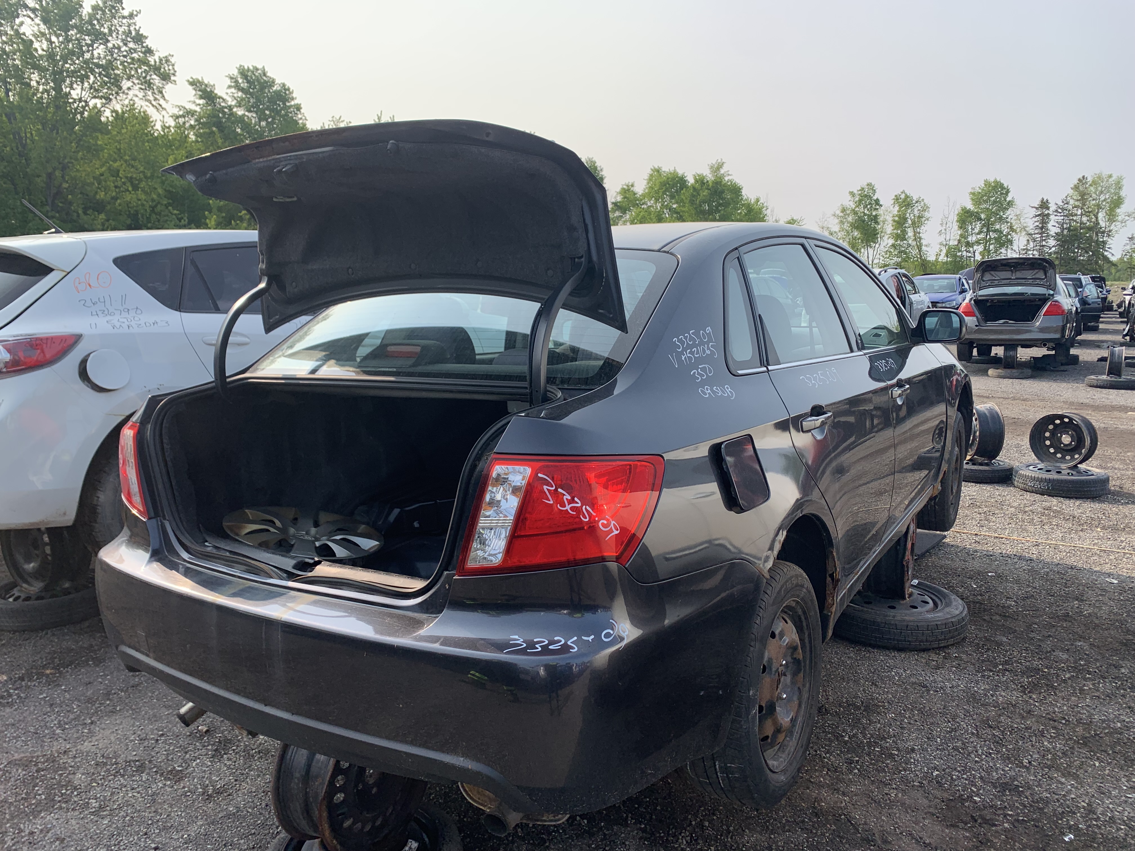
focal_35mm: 26
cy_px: 426
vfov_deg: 53.1
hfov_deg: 67.3
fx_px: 852
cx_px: 568
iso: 25
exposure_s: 1/1299
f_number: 1.8
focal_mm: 4.25
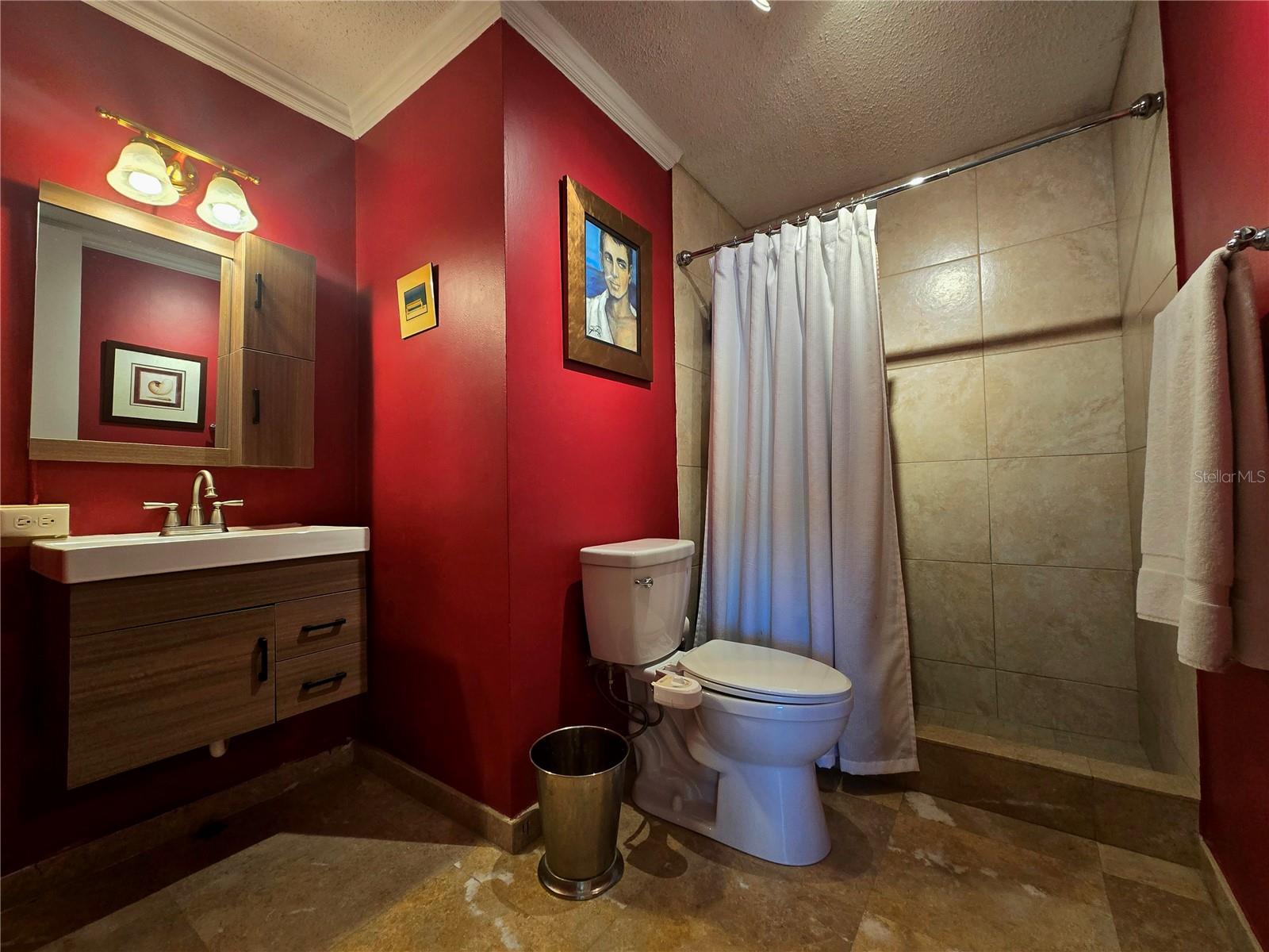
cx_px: 634
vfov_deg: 89.9
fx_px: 477
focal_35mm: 13
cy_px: 476
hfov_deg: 106.2
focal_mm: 2.2
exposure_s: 1/60.2
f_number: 2.2
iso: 200
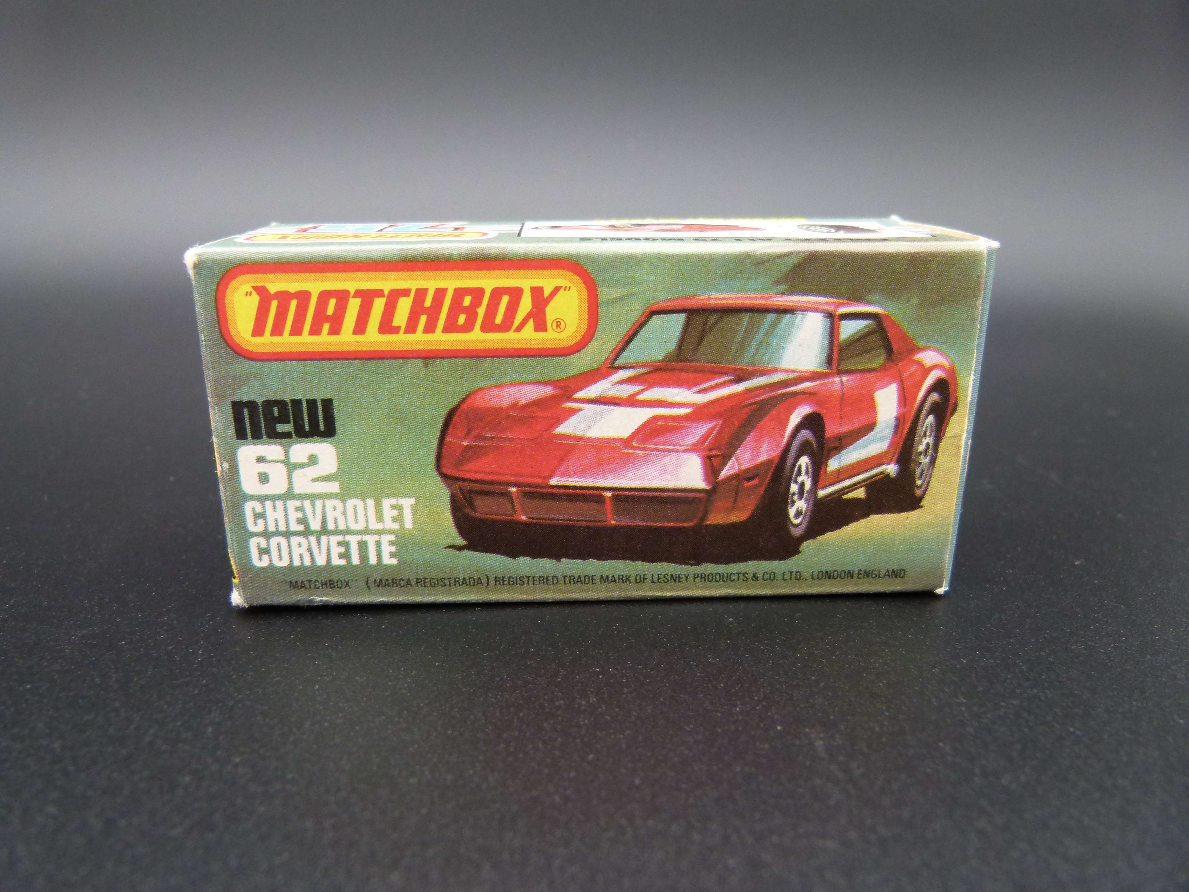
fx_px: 859
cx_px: 594
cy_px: 446
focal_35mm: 25
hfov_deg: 69.4
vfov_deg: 54.9
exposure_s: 1/60
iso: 160
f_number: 2.8
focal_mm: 4.5
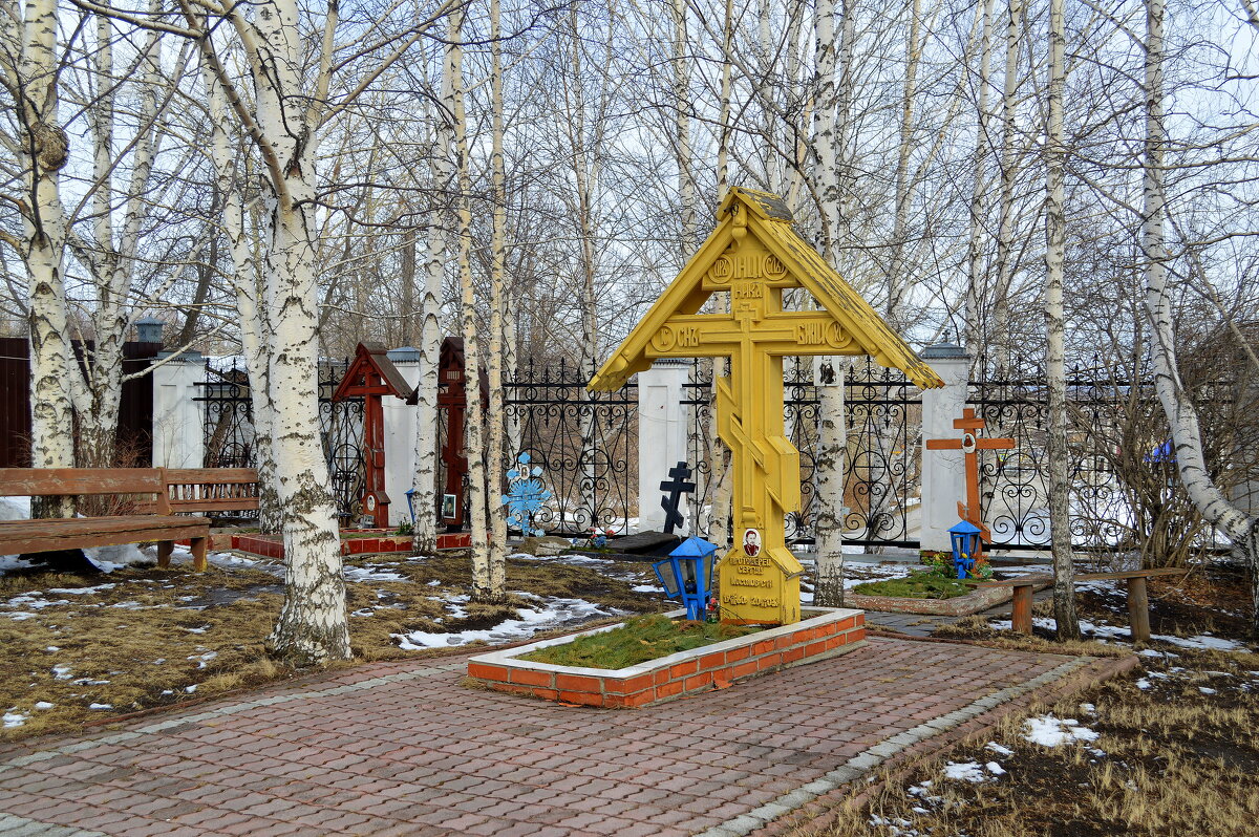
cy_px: 418
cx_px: 630
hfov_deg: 45.0
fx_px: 1520
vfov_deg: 30.8
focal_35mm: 44
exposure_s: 1/160
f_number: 6.3
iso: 100
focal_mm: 29
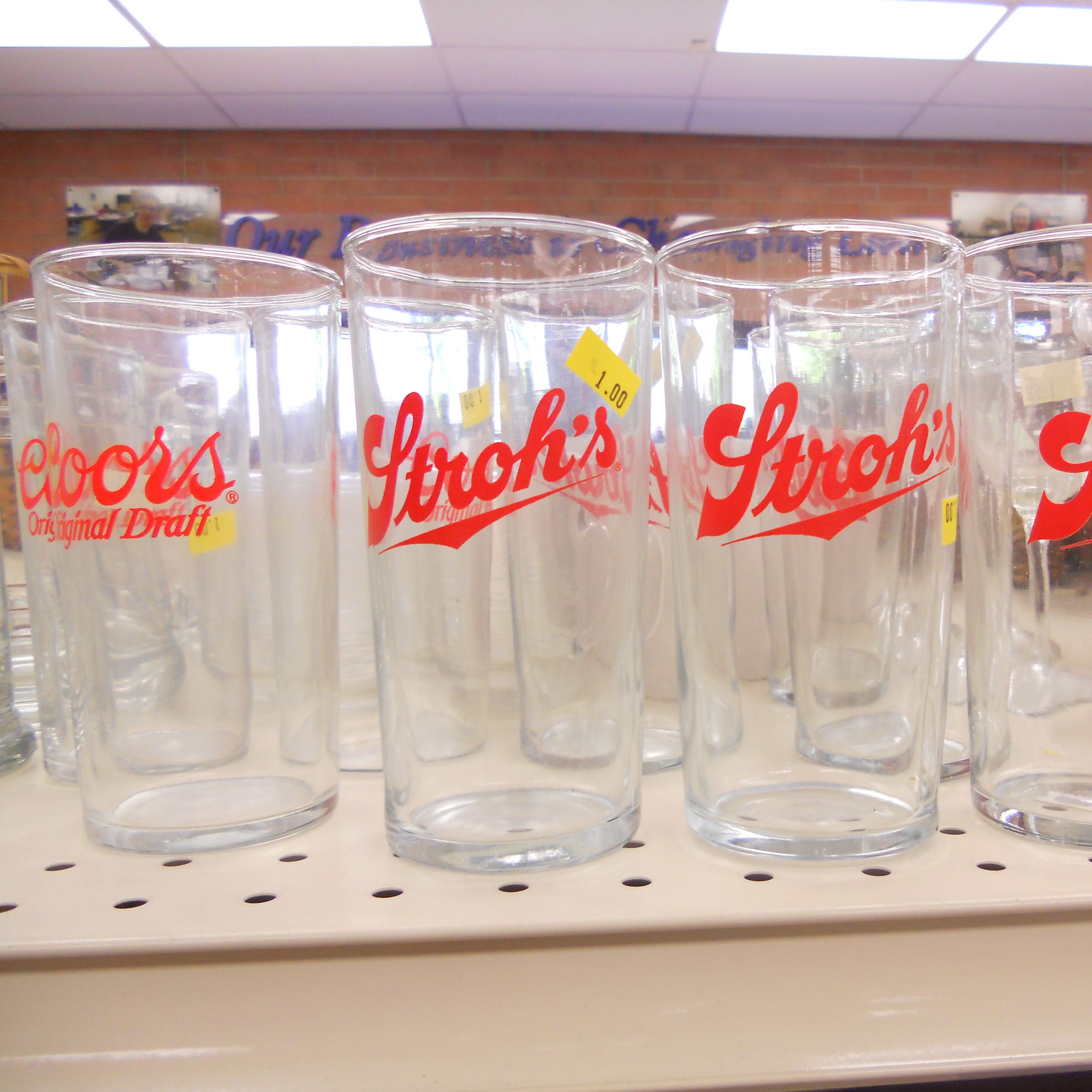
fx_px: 1142
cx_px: 694
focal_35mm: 32
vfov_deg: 51.1
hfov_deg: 50.5
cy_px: 545
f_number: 3.2
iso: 200
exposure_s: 1/30
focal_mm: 4.9
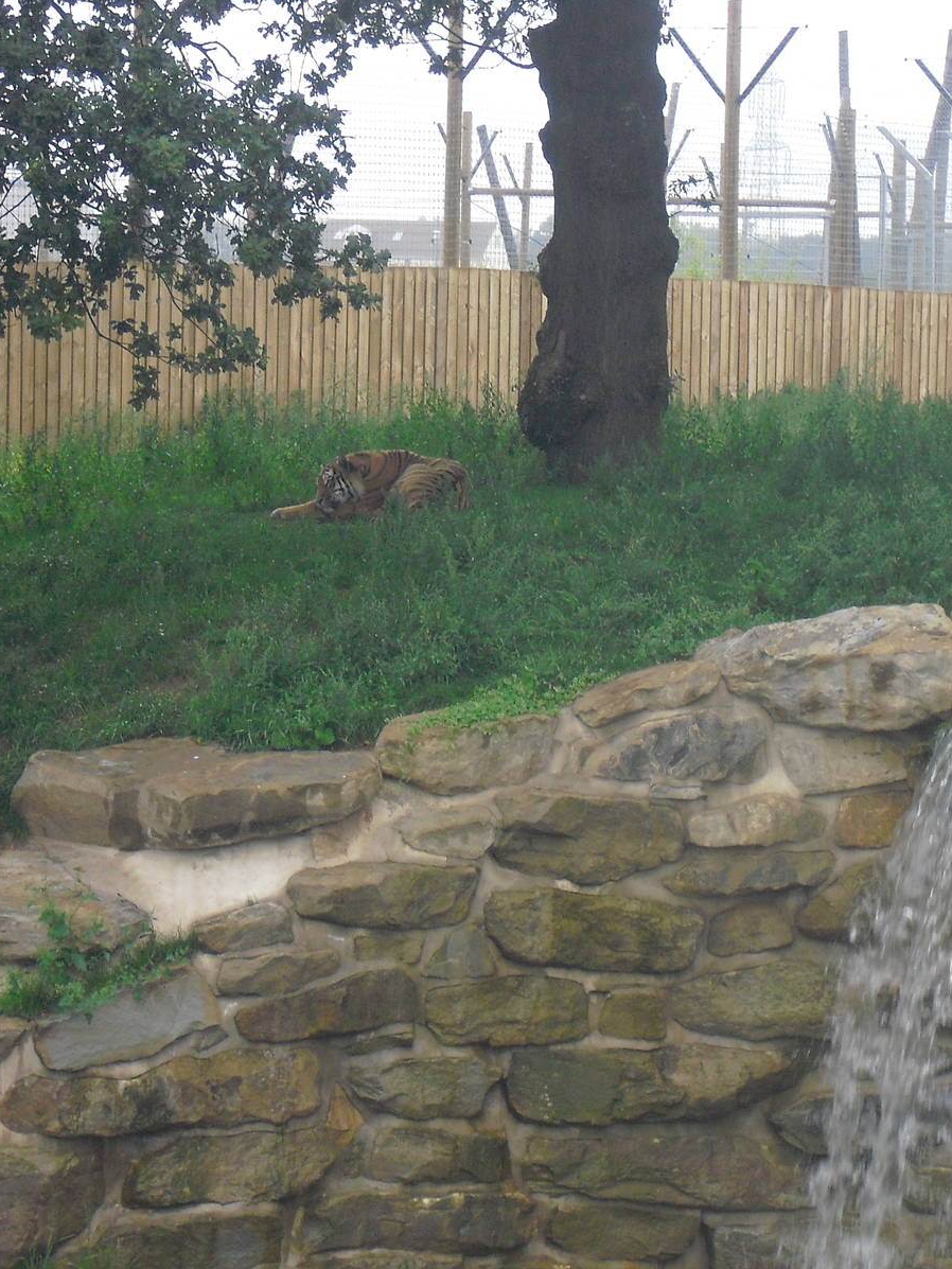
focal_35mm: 143
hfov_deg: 10.4
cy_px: 634
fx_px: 5243
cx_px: 530
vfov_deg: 13.8
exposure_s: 1/125
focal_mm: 18.9
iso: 200
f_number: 5.6
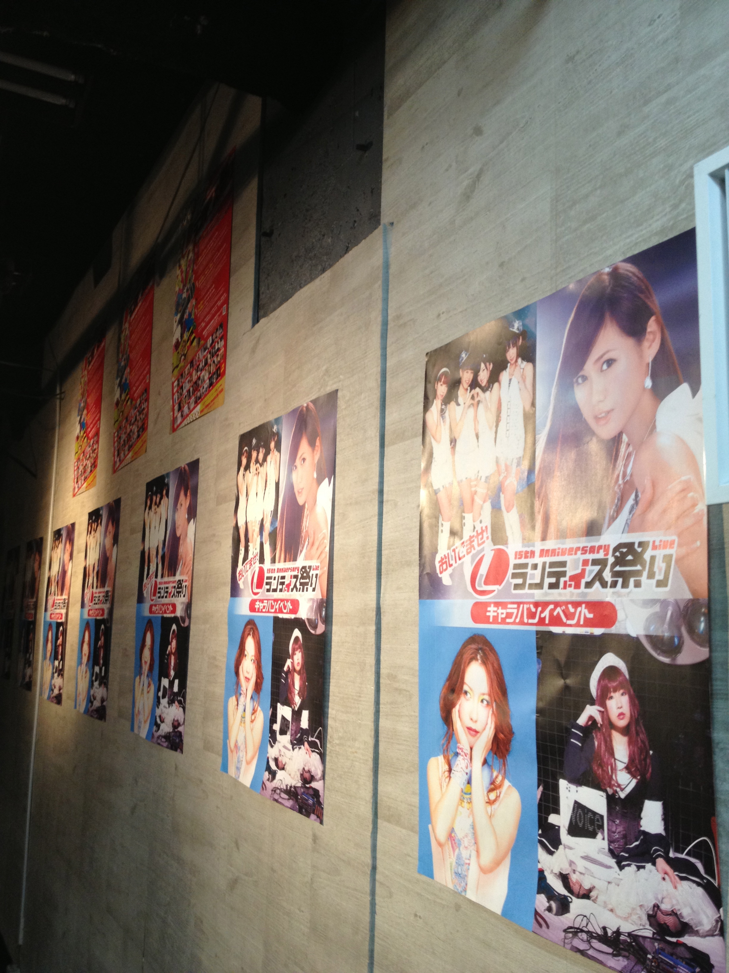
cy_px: 486
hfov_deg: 40.7
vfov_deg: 52.6
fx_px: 983
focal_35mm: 35
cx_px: 364
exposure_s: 1/20
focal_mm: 4.28
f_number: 2.4
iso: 100
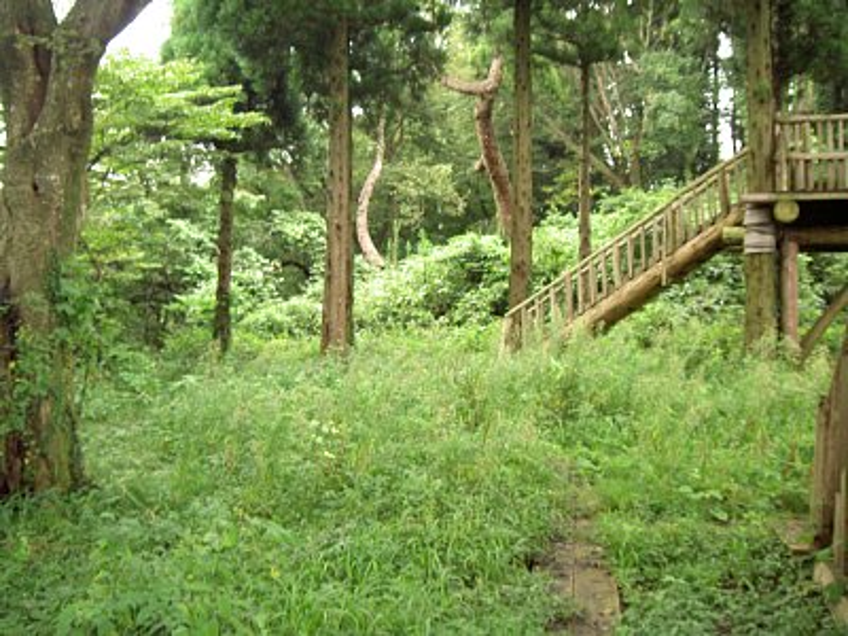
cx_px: 424
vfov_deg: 36.8
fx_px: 955
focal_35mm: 39
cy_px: 318
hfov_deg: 47.9
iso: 100
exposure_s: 1/60
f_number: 2.8
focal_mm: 8
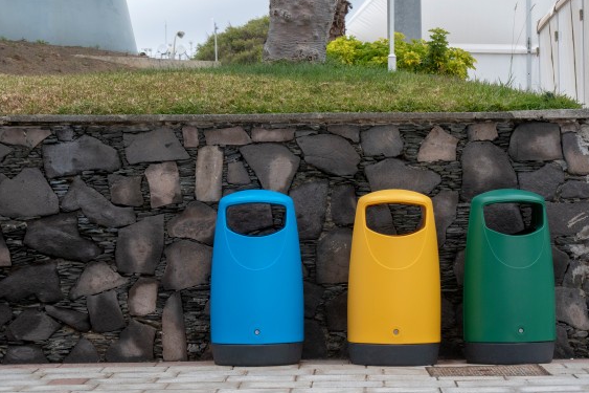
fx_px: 2355
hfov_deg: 14.3
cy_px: 206
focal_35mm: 144
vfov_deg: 9.5
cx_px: 310
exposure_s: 1/320
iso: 1000
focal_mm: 90
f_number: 13
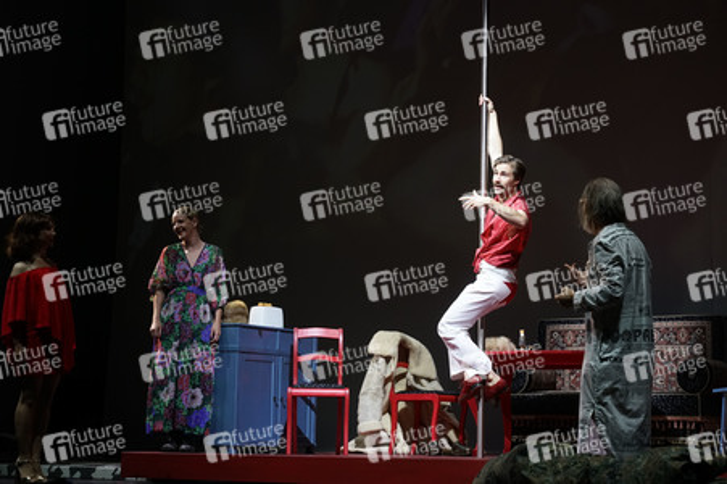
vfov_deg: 18.2
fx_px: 1513
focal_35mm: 75
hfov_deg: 27.0
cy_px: 242
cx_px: 364
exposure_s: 1/320
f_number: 6.3
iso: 1600
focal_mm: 75
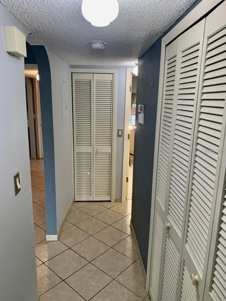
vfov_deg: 67.3
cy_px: 150
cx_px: 113
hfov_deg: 53.0
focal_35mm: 26
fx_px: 226
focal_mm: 4.25
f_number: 1.8
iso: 80
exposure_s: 1/60
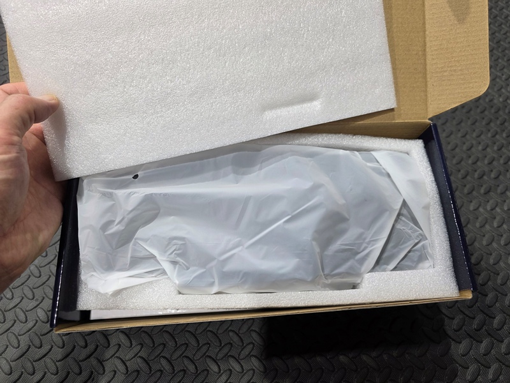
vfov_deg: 58.9
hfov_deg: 73.9
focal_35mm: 23
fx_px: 339
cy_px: 192
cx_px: 255
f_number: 1.7
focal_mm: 6.3
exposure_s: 1/100
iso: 160
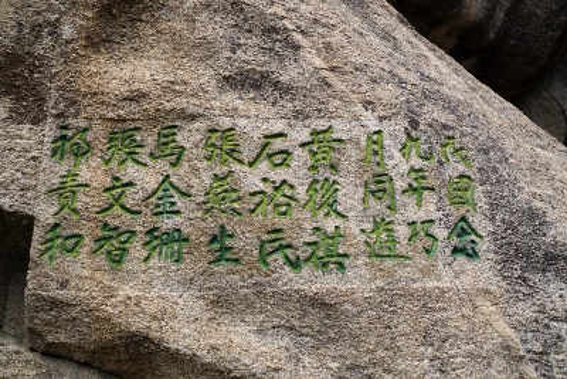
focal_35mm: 33
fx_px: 520
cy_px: 190
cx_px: 284
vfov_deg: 40.0
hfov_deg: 57.2
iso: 100
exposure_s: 1/160
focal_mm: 22
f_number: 10
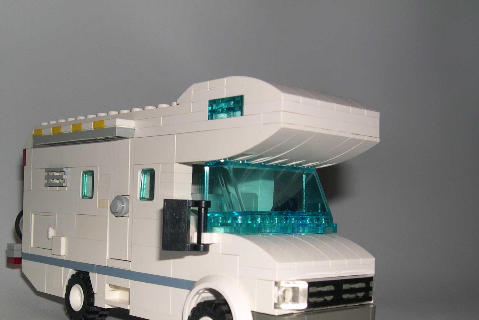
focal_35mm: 50
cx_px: 185
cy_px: 212
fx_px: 665
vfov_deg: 26.8
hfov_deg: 39.4
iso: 100
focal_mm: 8
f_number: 7.6
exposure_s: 1/60
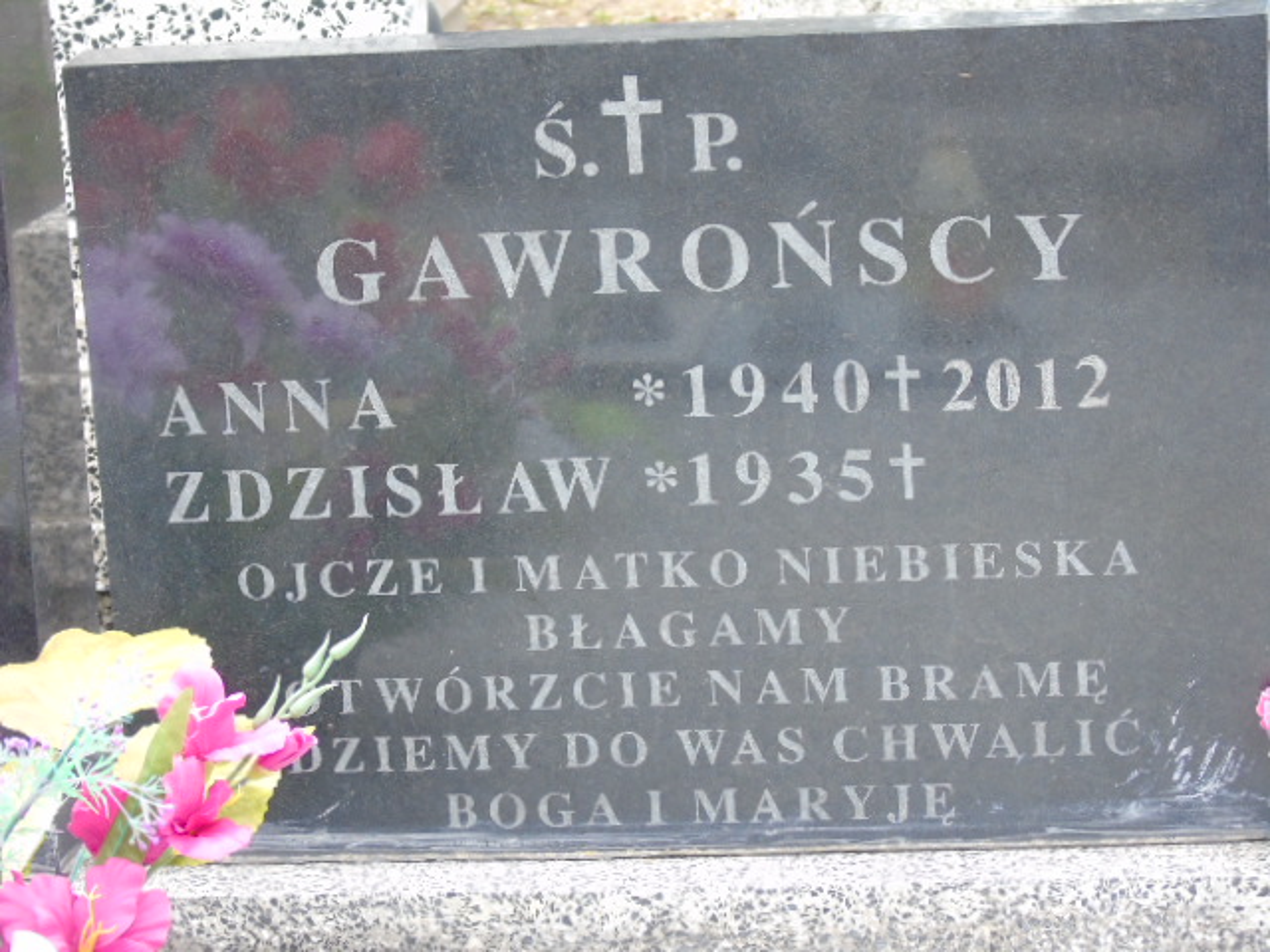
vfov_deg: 10.4
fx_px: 5210
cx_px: 635
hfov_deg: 13.9
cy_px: 476
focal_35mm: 142
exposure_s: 1/80
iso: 400
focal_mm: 25
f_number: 4.7
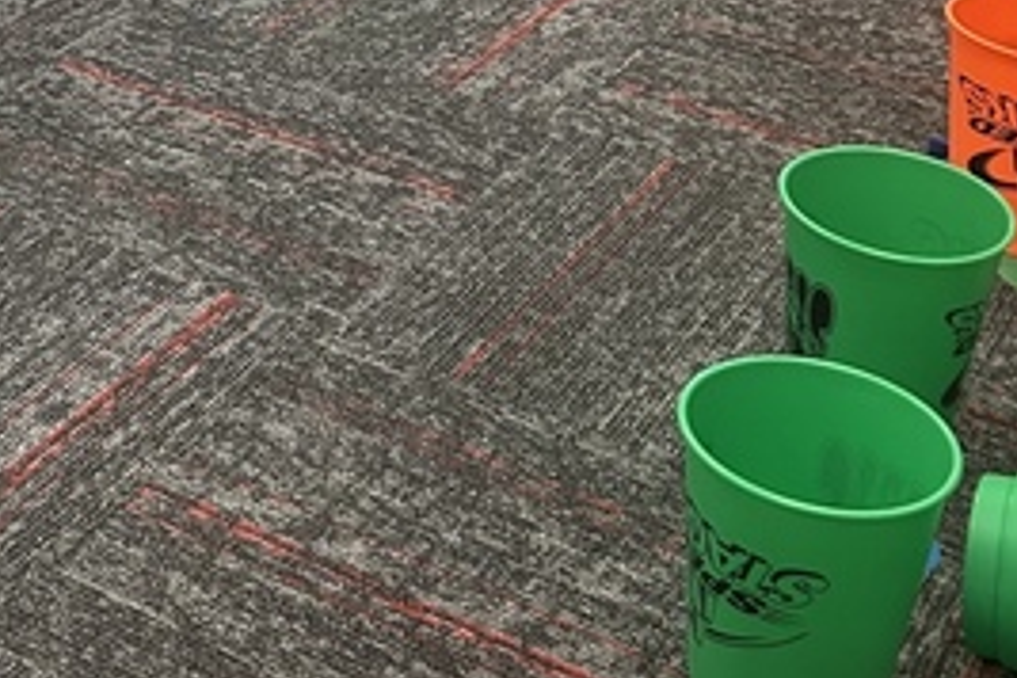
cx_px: 194
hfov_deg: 24.6
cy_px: -320
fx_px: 2288
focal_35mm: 81
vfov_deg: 15.6
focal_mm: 5.7
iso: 125
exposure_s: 1/120
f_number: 1.5
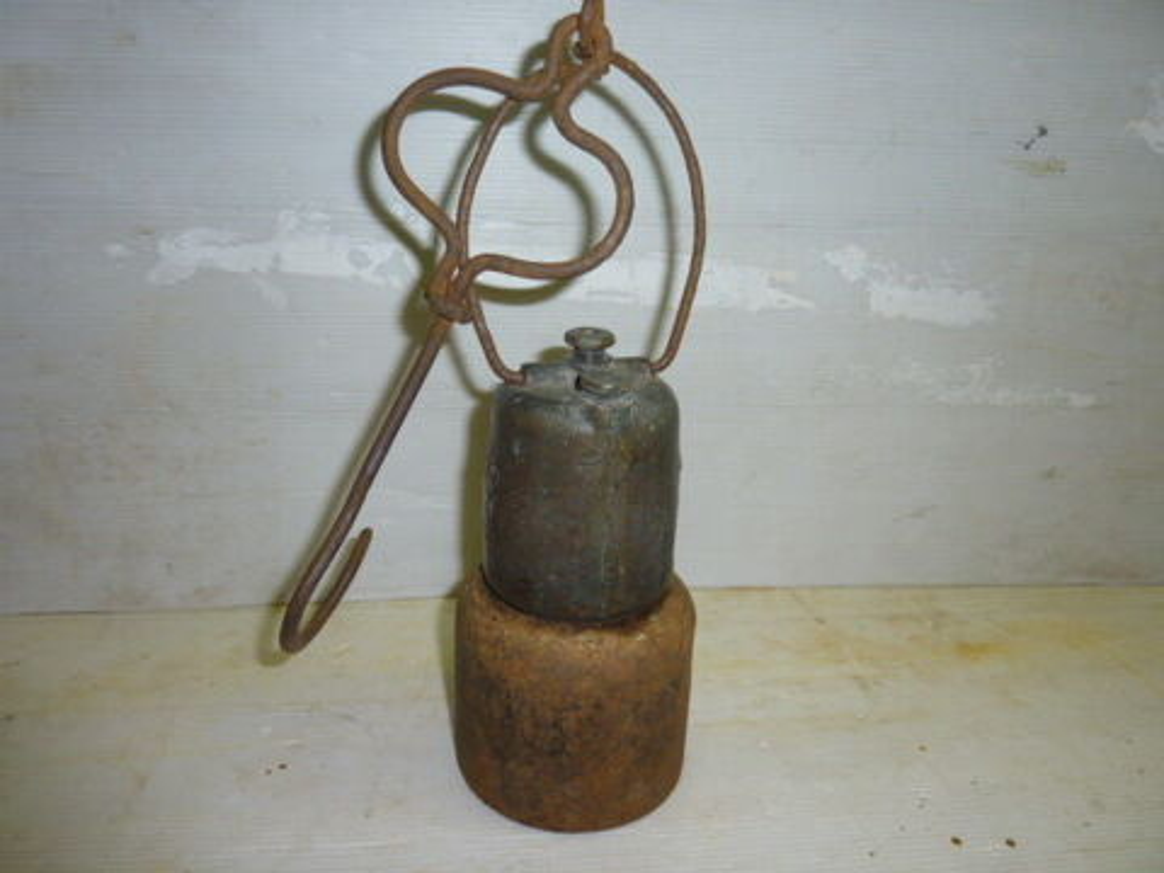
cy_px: 436
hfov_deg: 69.4
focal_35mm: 25
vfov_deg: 54.9
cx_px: 582
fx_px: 841
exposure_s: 1/125
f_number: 3.3
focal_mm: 4.1
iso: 100
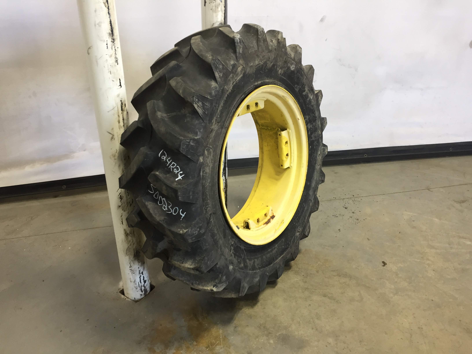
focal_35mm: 29
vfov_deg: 48.2
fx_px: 395
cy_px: 177
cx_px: 236
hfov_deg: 61.7
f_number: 2.2
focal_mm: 4.15
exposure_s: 1/40
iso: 32
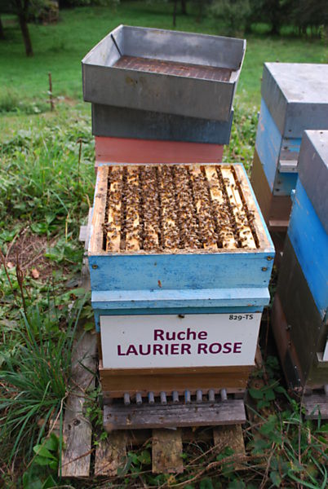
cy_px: 244
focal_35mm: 33
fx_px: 449
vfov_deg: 57.2
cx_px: 164
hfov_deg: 40.1
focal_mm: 22
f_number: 4.5
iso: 200
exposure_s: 1/80
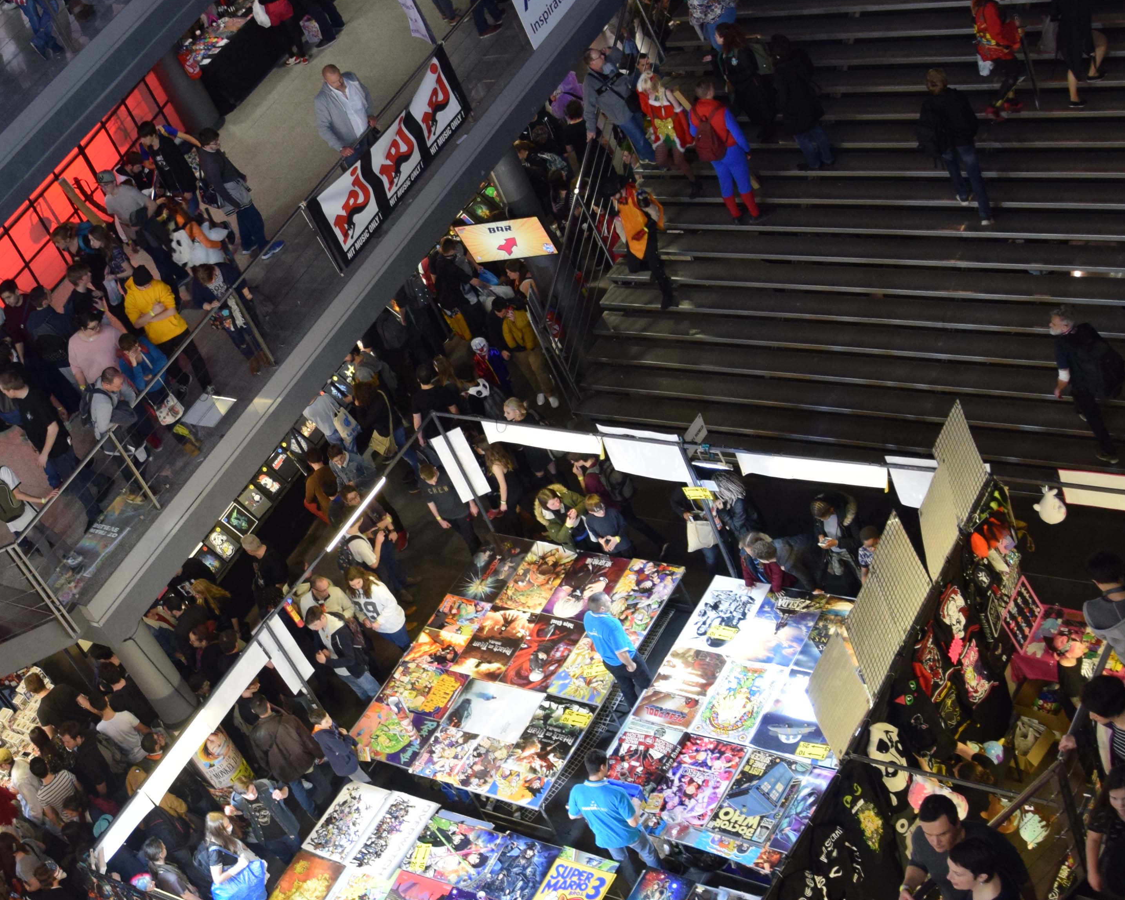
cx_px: 248
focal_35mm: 53
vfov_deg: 28.6
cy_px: 434
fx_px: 1765
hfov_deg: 34.4
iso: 800
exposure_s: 1/60
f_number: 3.5
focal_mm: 18
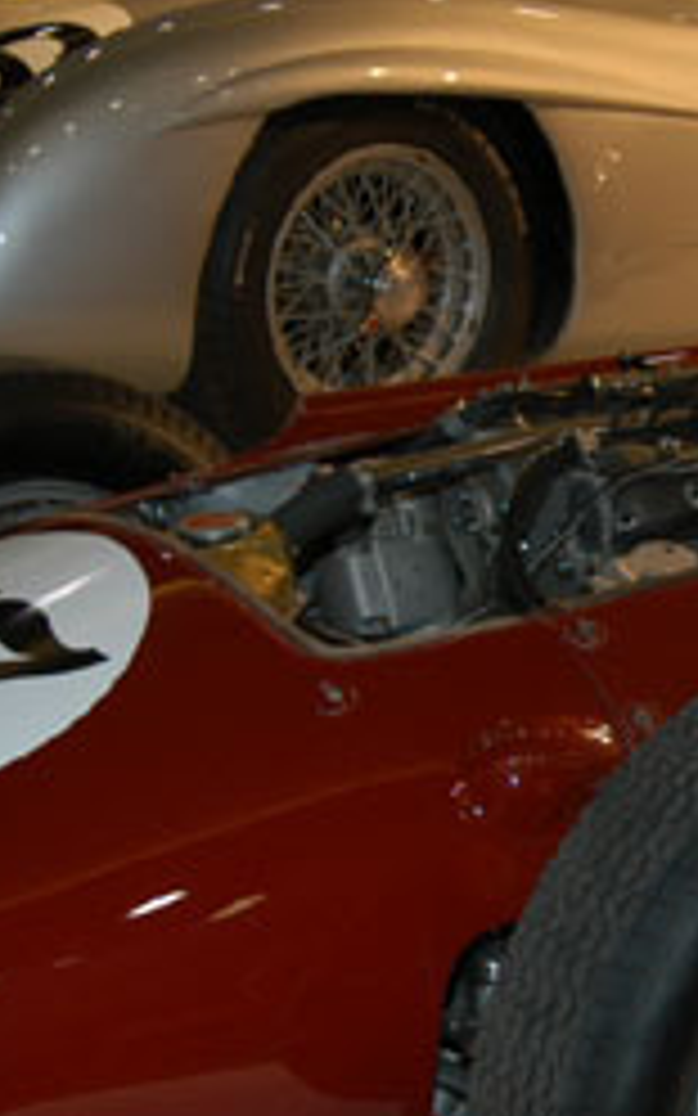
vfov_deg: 20.8
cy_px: 576
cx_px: 822
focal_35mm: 100
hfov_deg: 12.8
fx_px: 3044
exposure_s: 1/60
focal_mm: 24
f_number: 5
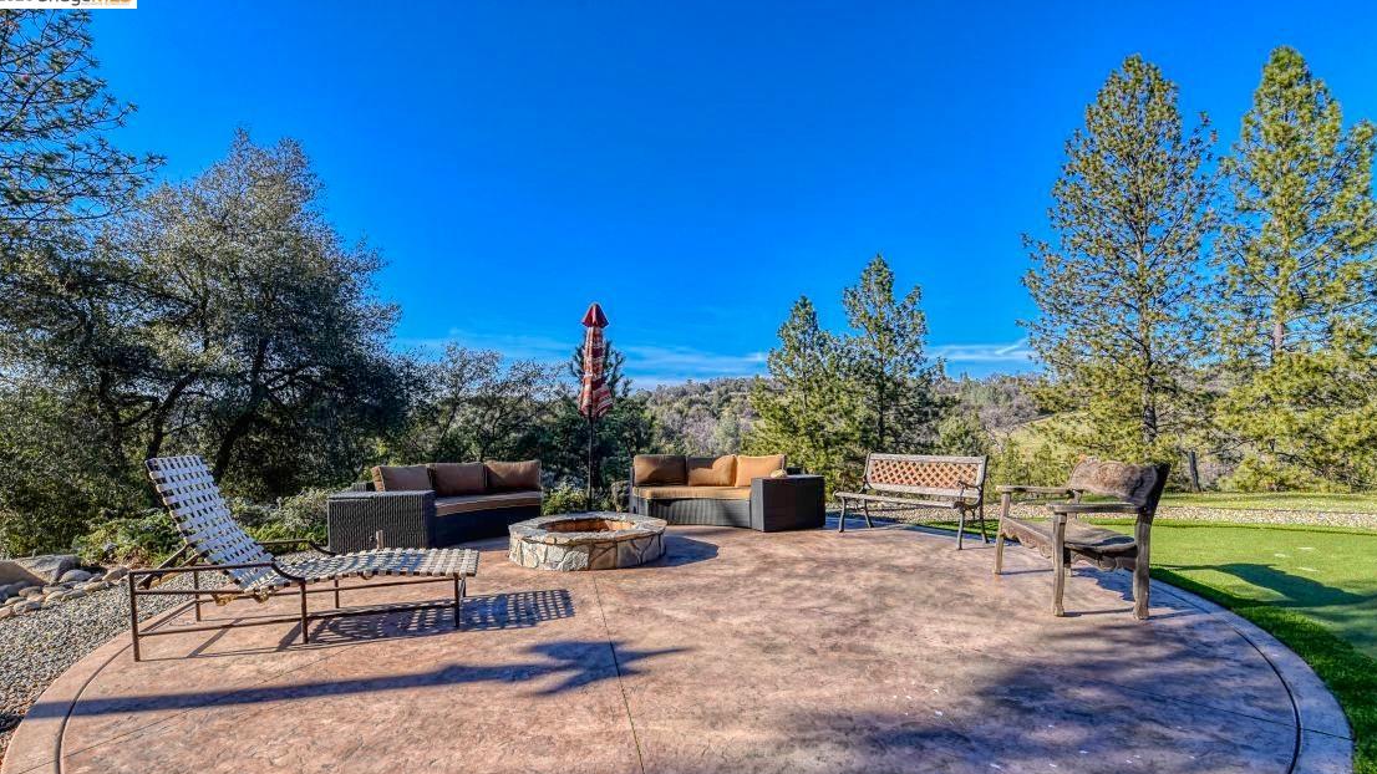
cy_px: 437
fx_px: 584
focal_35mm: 16
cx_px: 680
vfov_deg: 66.8
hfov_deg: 99.4
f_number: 8
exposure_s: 1/250
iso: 200
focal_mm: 15
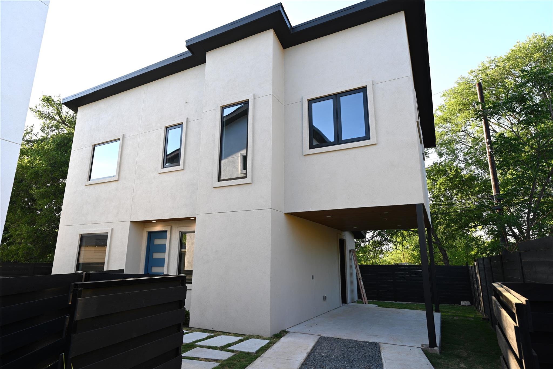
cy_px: 184
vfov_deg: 60.7
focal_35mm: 20
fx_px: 315
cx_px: 276
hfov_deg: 82.6
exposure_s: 1/100
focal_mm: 20.5
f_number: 5.6
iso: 125
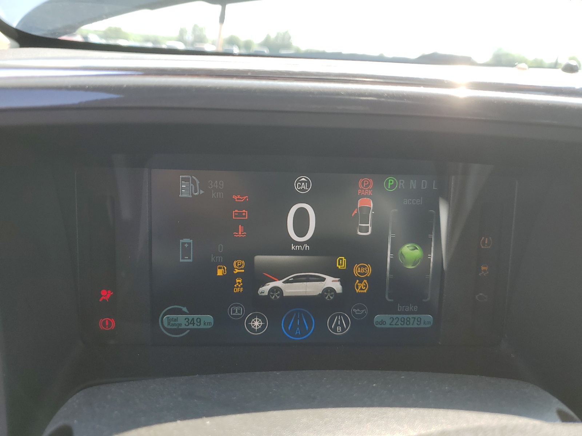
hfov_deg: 67.3
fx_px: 437
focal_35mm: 26
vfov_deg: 53.1
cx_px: 291
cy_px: 218
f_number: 1.5
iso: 50
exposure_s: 1/357
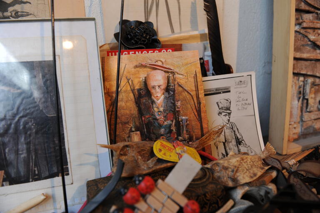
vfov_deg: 53.1
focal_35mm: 24
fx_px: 213
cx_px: 160
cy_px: 106
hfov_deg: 73.8
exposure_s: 1/60
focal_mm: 24
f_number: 4
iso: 400
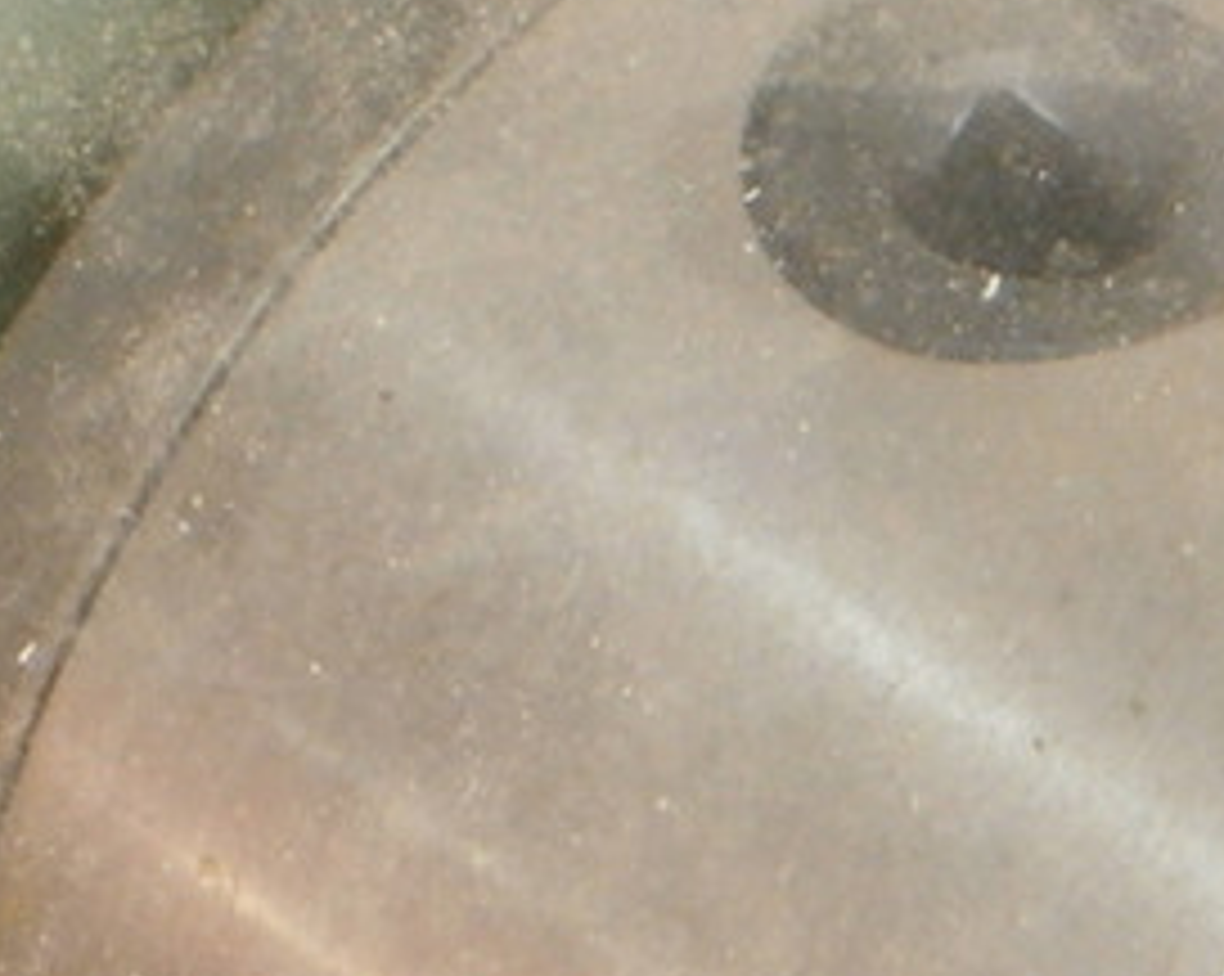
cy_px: 1583
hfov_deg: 5.0
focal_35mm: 387
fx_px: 14004
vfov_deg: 4.0
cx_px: 2023
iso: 250
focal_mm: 17.8
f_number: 5.4
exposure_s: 1/2
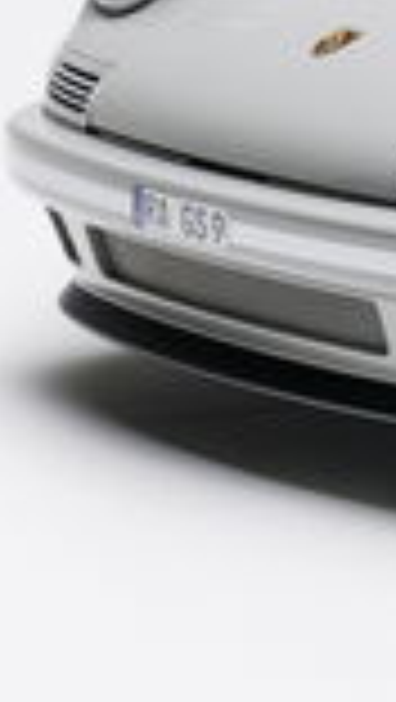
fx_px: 3353
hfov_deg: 6.3
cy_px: -76
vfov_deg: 11.8
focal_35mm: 180
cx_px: 1143
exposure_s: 1/20
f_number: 4.5
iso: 400
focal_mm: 35
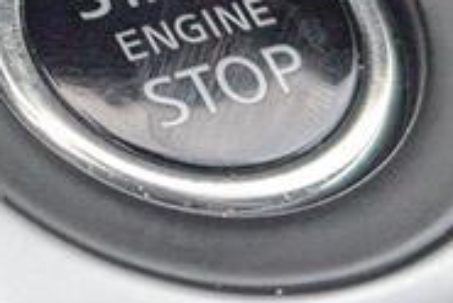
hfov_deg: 11.6
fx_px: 2218
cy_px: -51
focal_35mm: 176
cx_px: 27
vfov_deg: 7.8
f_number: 1.68
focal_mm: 6.9
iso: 20
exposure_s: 1/256
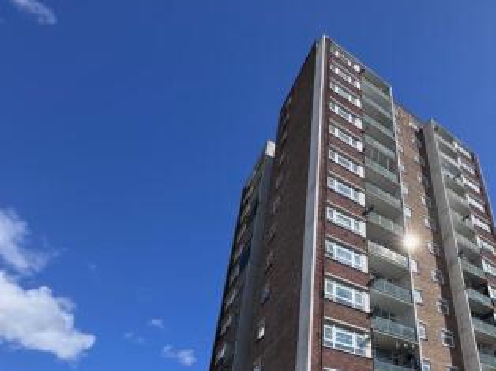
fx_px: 372
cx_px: 385
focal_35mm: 26
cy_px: 332
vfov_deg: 47.7
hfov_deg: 62.6
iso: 50
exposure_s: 1/2028
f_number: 2.2
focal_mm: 2.22
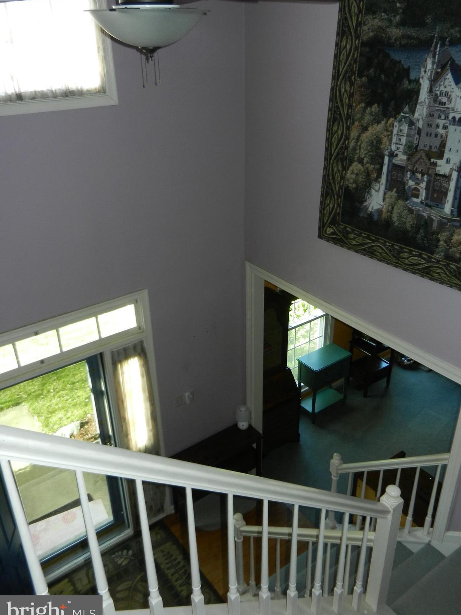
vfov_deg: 60.0
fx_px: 533
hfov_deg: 46.8
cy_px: 311
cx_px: 238
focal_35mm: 30
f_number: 3.6
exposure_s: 1/30
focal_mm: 5.1
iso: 200
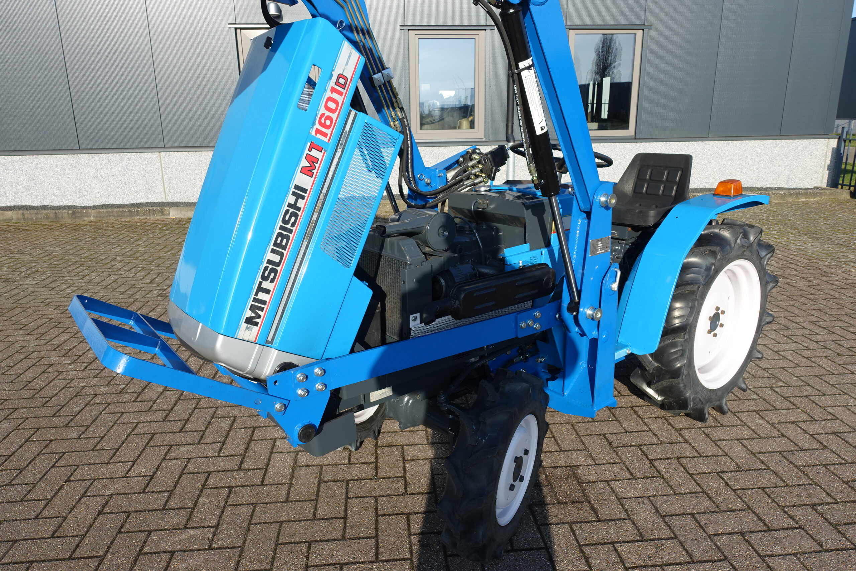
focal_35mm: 24
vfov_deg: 53.1
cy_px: 286
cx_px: 428
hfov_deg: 73.7
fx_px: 571
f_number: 5.6
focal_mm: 8.8
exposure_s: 1/400
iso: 125
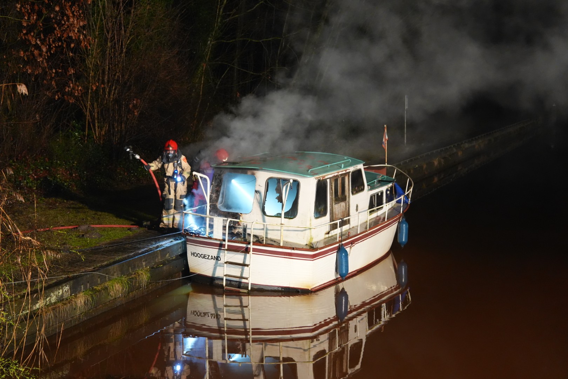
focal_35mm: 70
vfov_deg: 19.5
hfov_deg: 28.8
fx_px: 1104
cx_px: 284
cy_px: 190
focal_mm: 70
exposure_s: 1/25
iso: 8000
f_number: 2.8
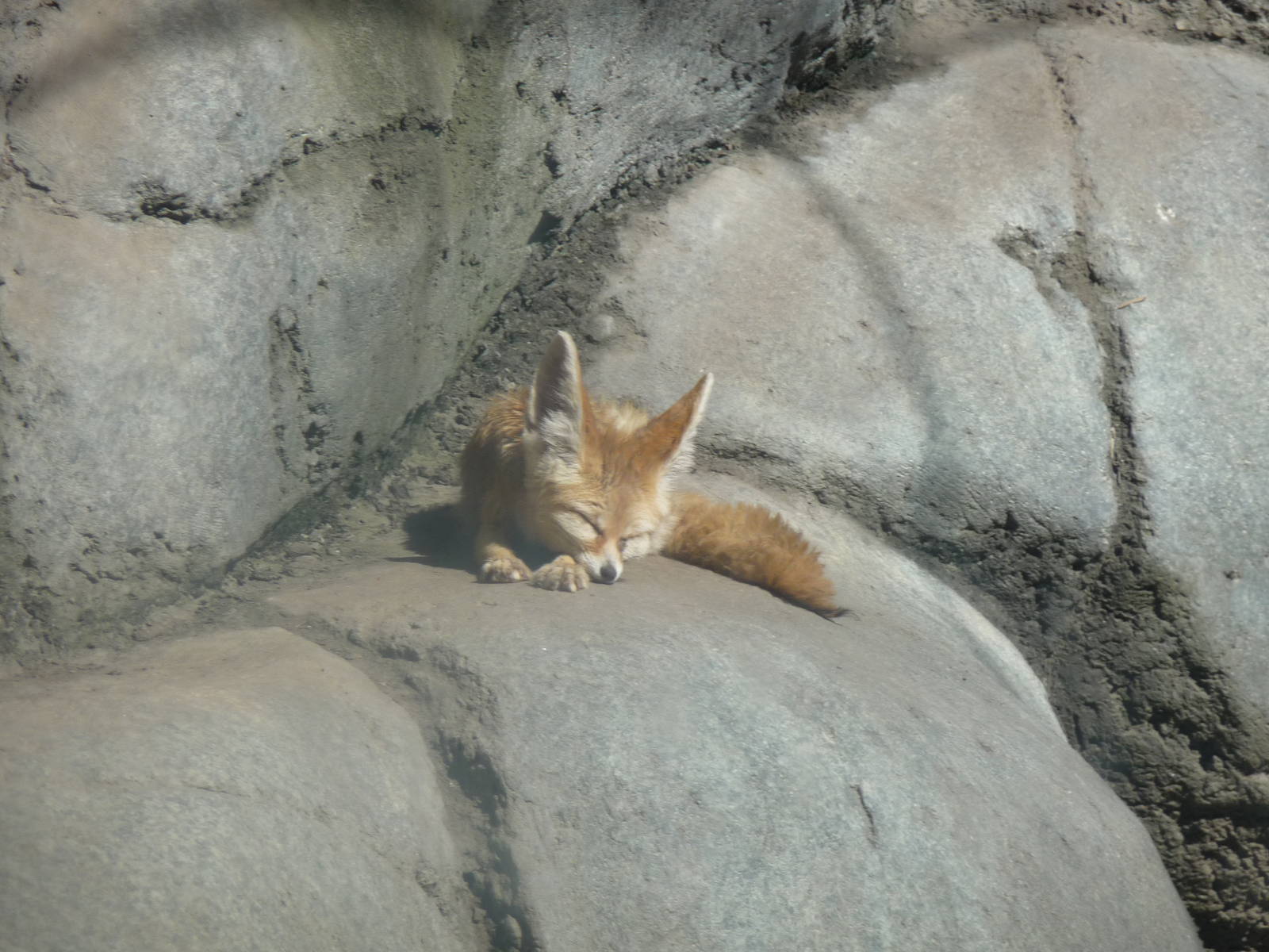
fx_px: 10265
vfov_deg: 5.3
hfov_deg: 7.1
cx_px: 634
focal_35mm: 280
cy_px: 476
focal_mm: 47
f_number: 4.9
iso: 100
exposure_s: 1/320
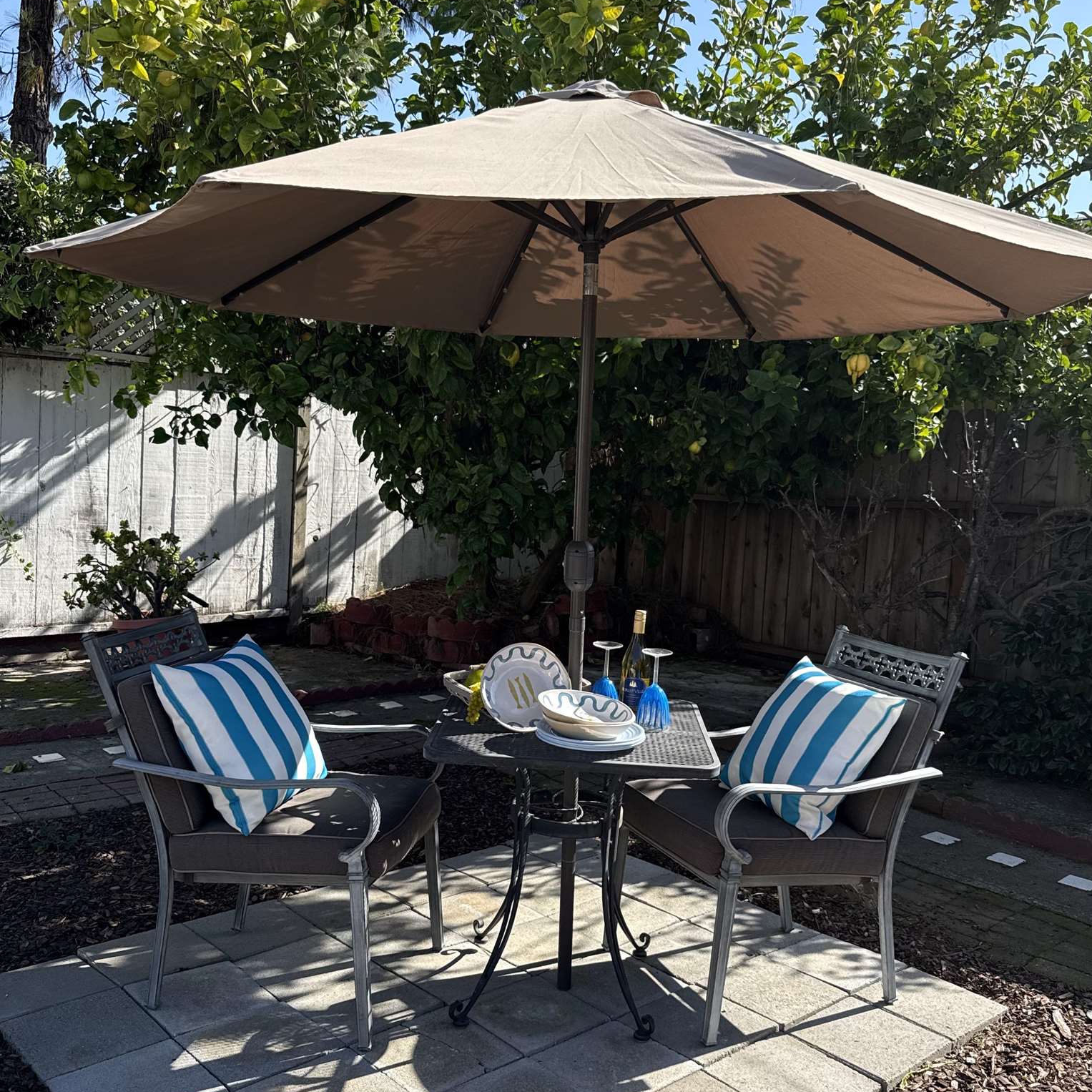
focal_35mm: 32
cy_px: 561
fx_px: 1142
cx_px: 572
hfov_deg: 51.1
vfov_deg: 51.1
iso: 80
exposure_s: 1/2000
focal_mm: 6.76
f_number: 1.78
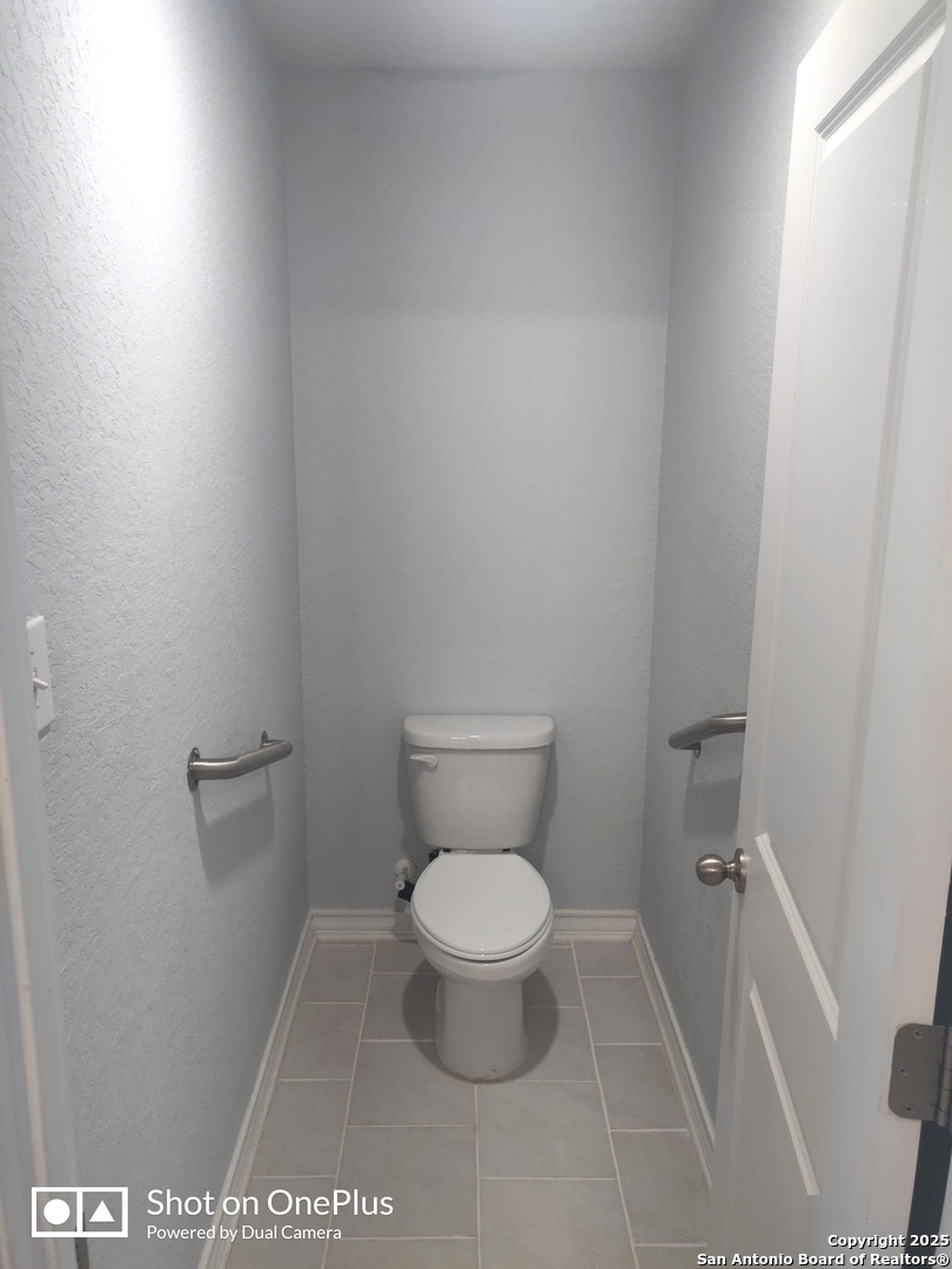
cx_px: 476
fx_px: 917
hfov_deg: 54.9
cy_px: 634
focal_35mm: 25
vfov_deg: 69.4
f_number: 1.7
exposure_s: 1/50
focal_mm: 4.25
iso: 400
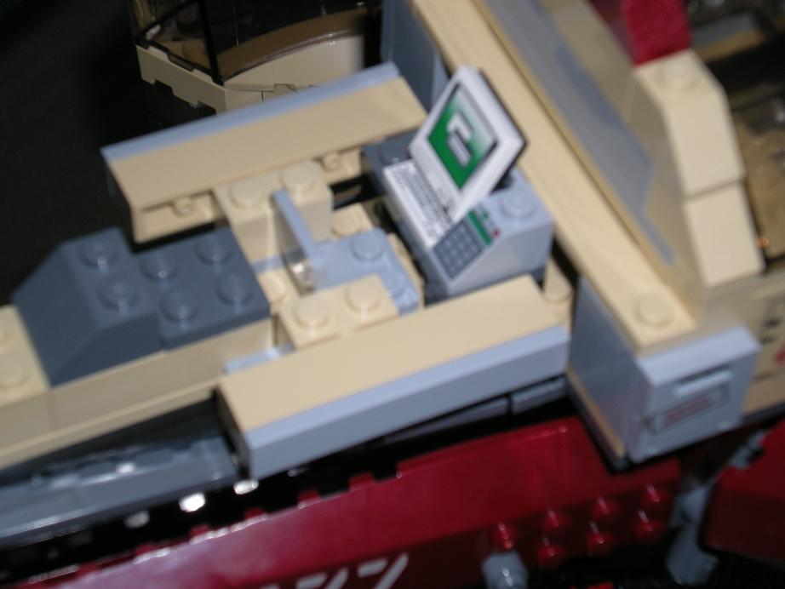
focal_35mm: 87
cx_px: 392
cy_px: 294
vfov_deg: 17.0
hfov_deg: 22.5
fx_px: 1973
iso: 64
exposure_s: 1/120
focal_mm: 14.3
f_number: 5.1
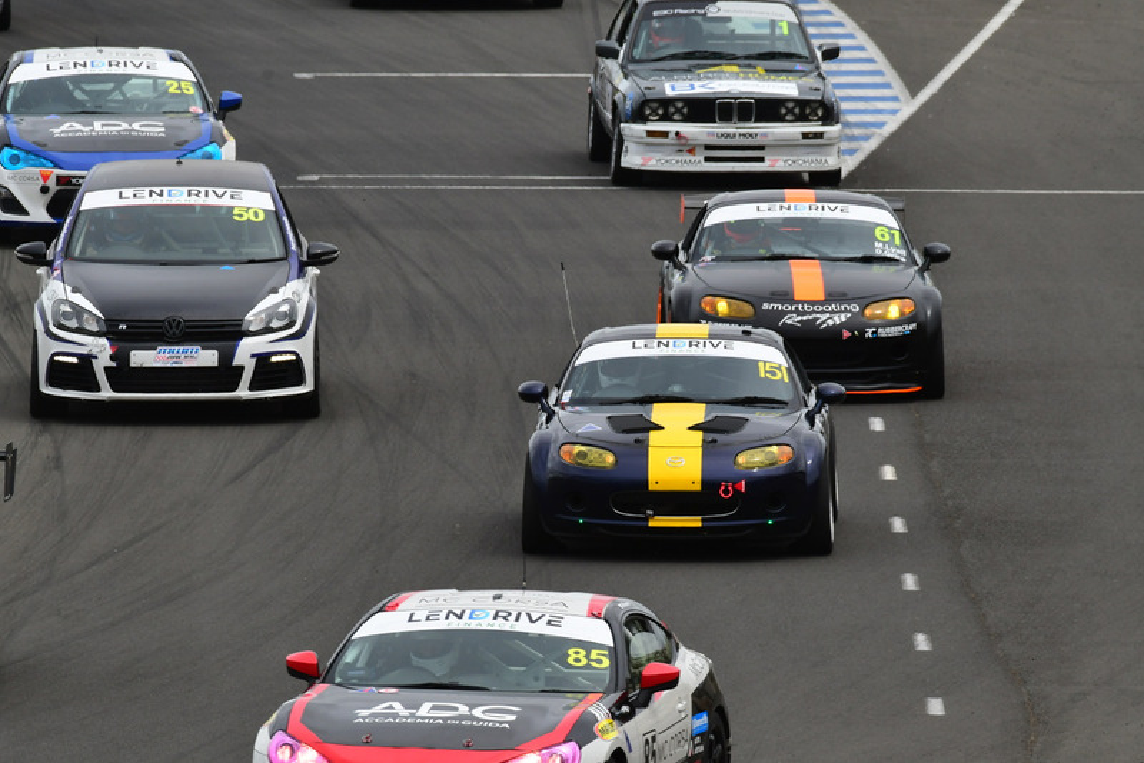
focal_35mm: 675
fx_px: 21457
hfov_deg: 3.1
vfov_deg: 2.0
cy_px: 382
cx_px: 572
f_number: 11
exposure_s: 1/640
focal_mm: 450
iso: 500
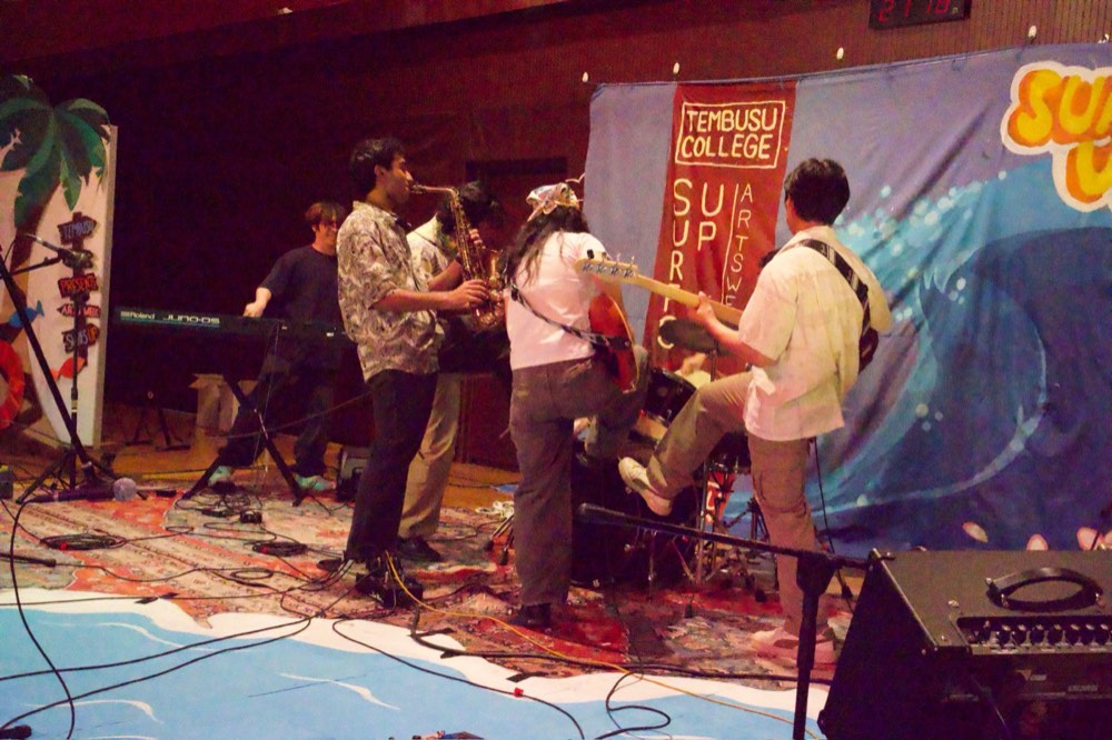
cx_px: 556
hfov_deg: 46.4
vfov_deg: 31.9
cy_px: 370
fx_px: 1297
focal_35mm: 42
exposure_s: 1/125
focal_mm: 42
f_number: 22
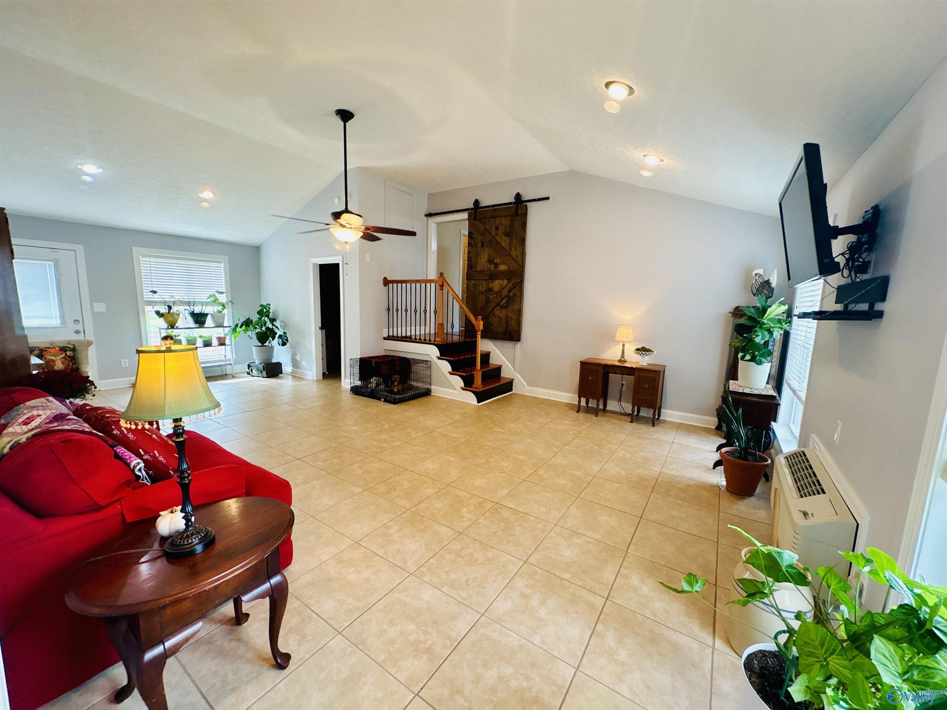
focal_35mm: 14
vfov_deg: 85.7
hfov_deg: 102.1
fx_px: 383
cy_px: 355
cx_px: 474
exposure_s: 1/60
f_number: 2.2
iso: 250
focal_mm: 2.22
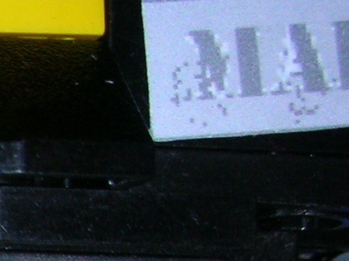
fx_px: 1834
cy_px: 490
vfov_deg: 7.9
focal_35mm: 182
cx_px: -493
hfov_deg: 9.6
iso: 50
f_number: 8.5
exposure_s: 1/60.1
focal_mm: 5.8
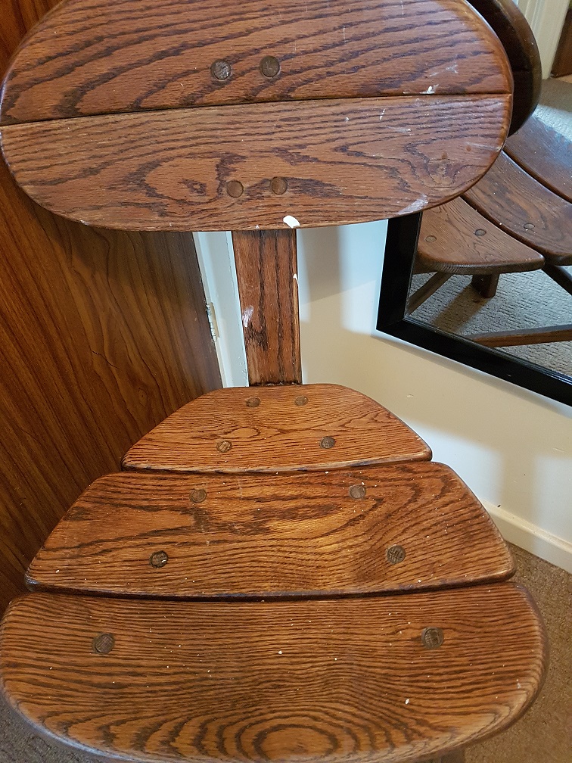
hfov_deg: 53.1
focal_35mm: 26
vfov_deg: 67.3
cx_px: 286
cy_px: 382
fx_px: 573
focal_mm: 4.2
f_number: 1.7
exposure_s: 1/10
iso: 250
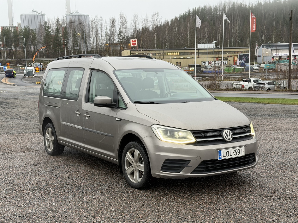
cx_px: 149
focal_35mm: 48
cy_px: 112
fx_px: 413
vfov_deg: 30.3
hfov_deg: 39.7
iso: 100
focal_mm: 6.76
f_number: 1.78
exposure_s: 1/79
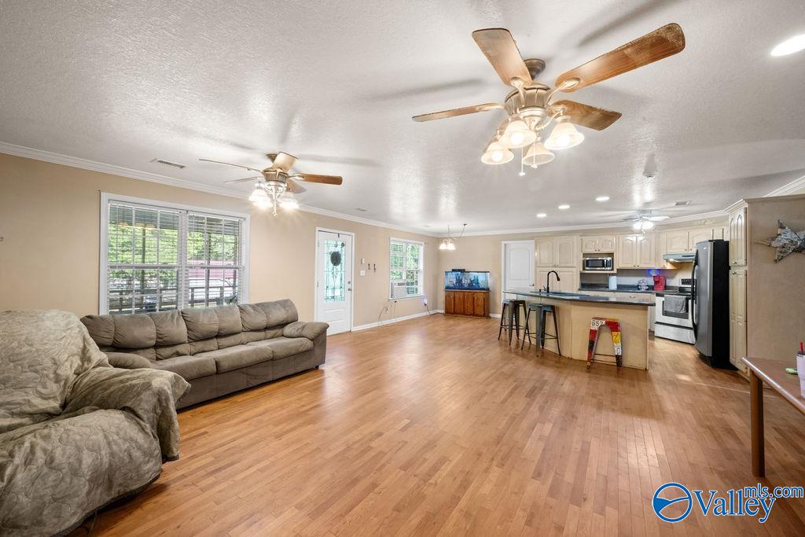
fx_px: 313
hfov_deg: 104.2
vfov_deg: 81.2
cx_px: 402
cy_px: 268
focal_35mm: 14
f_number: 16
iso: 2000
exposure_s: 1/1.67
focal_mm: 14
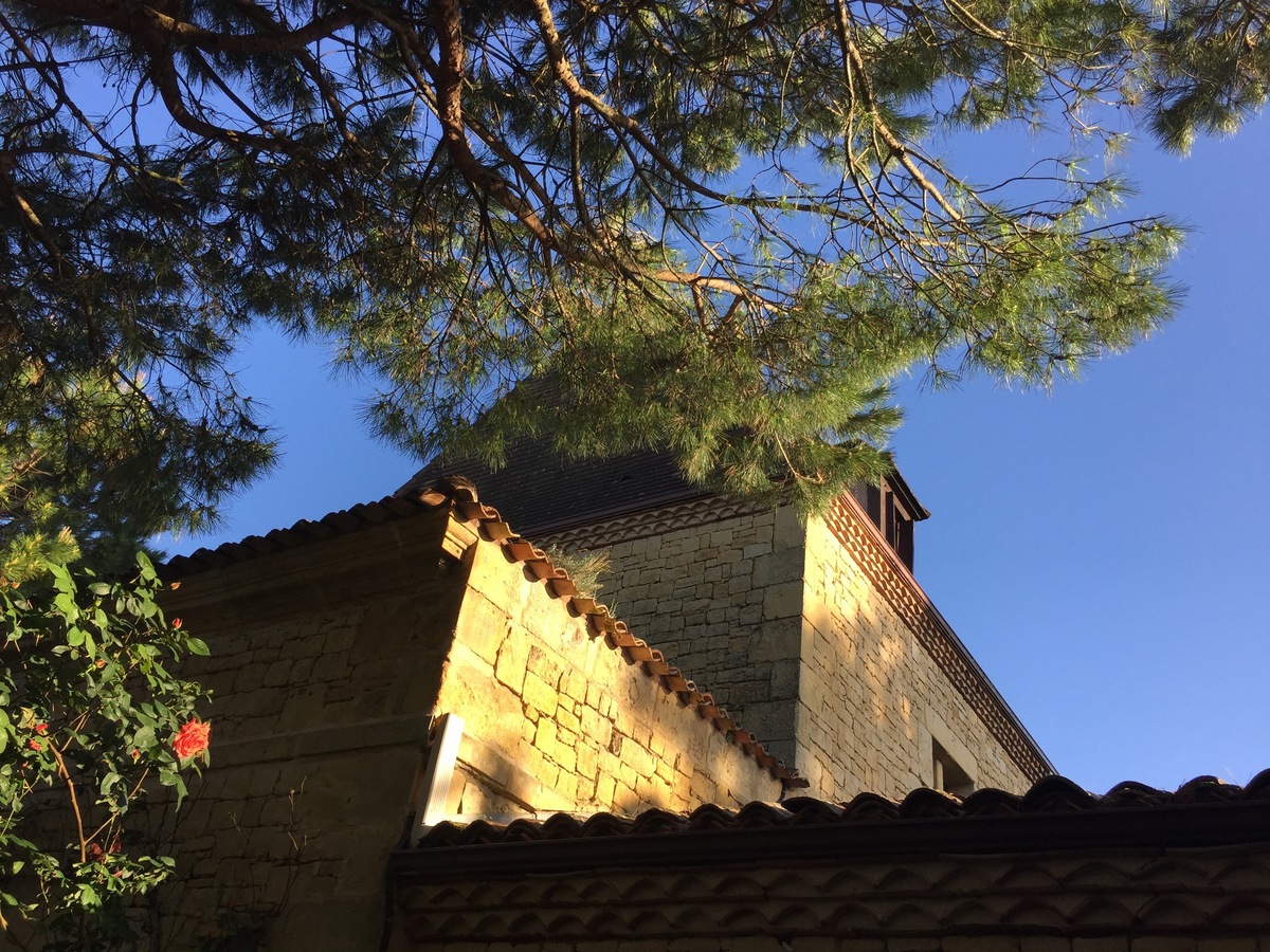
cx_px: 635
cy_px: 476
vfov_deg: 48.2
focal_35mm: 29
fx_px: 1064
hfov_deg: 61.7
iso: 32
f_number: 2.2
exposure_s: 1/590
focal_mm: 4.15
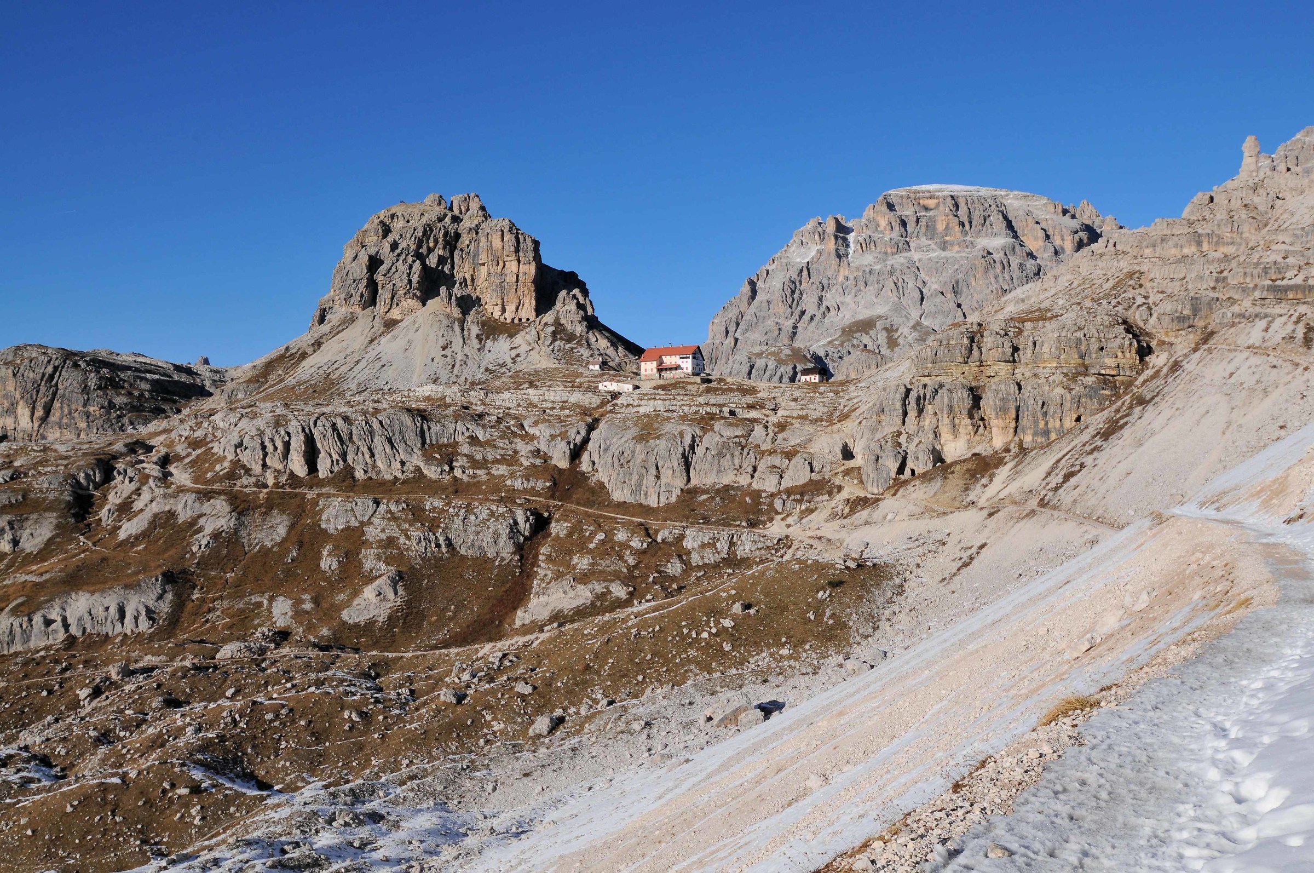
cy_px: 436
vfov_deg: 36.8
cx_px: 657
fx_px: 1312
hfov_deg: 53.2
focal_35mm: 36
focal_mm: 24
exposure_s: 1/800
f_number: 8
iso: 200
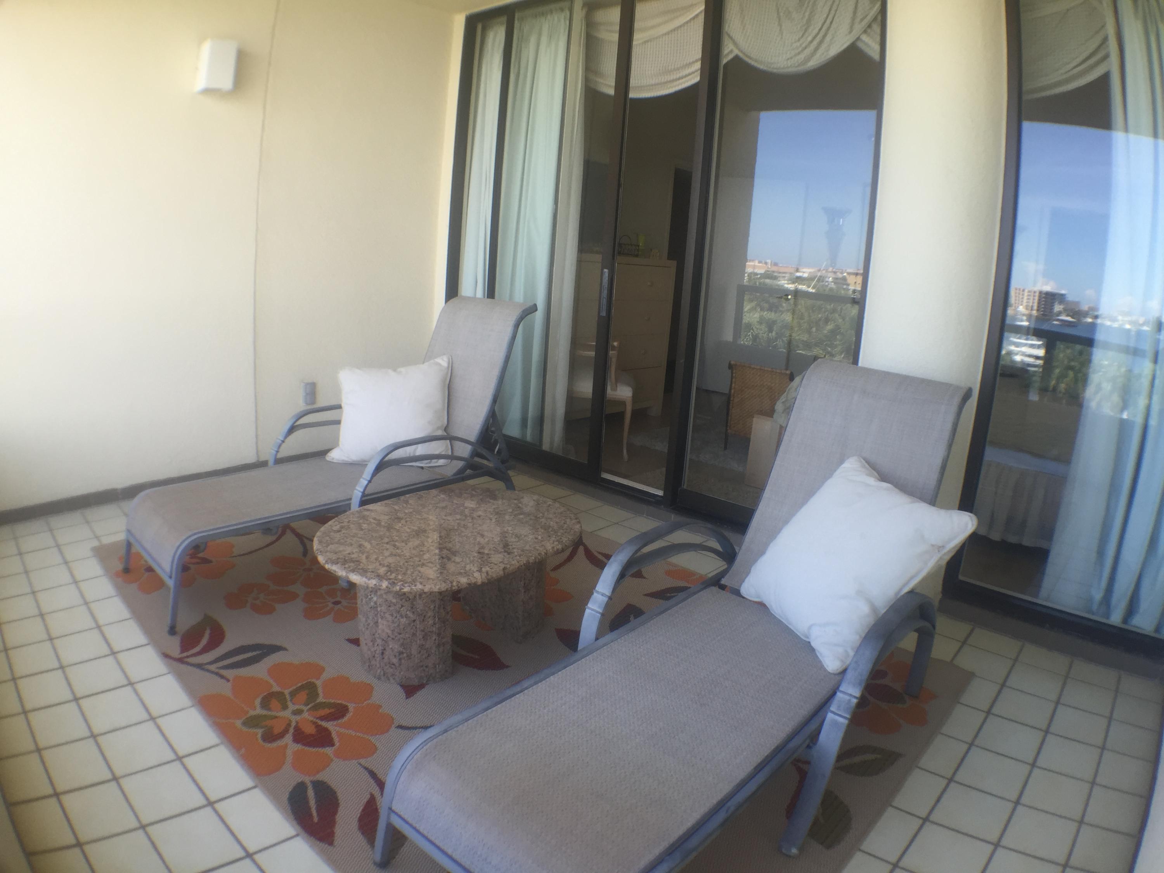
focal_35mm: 29
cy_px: 436
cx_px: 582
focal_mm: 4.15
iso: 32
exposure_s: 1/128
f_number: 2.2
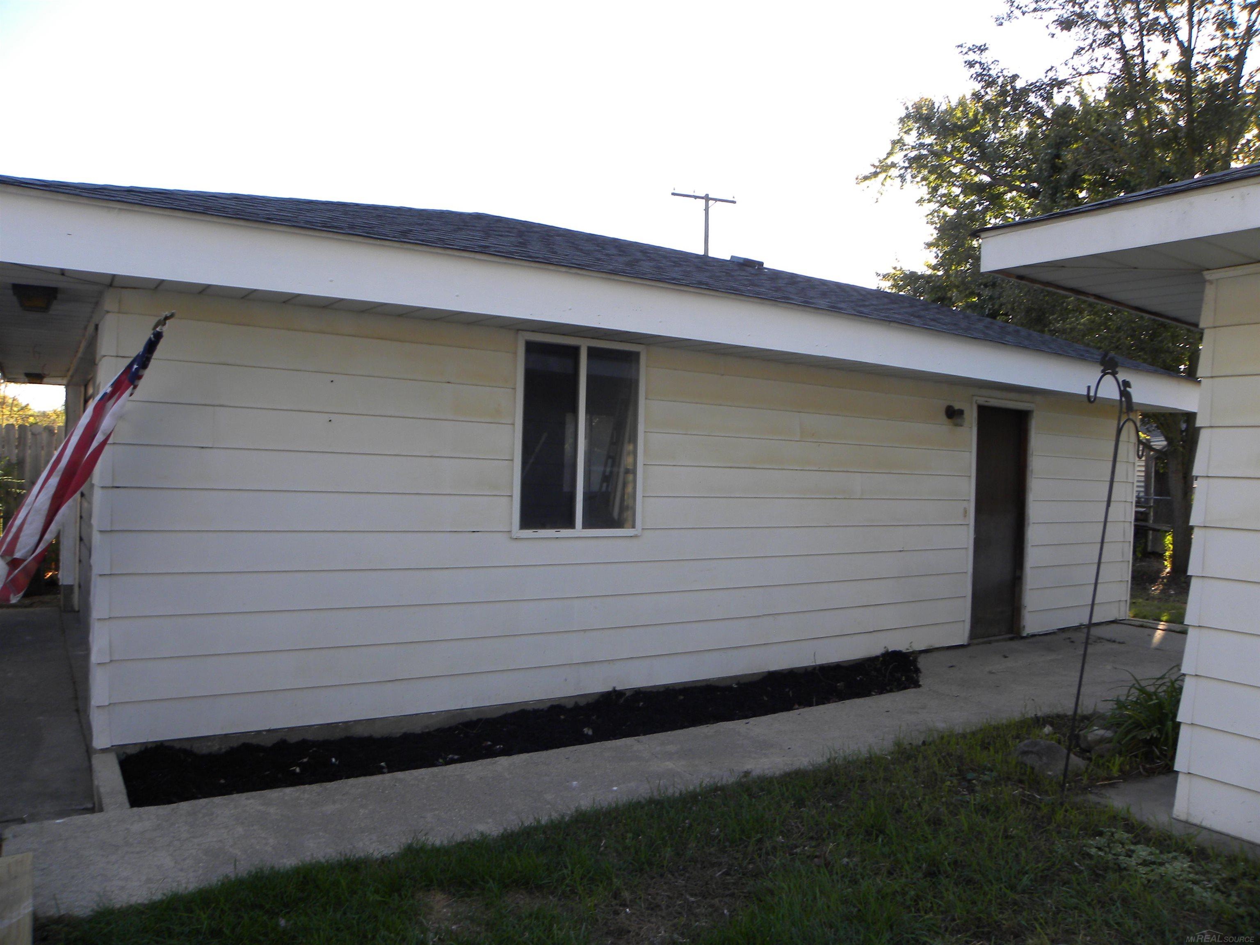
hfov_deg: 67.3
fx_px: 946
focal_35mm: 26
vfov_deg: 53.1
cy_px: 472
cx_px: 630
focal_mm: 4.6
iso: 64
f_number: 3.5
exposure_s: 1/111
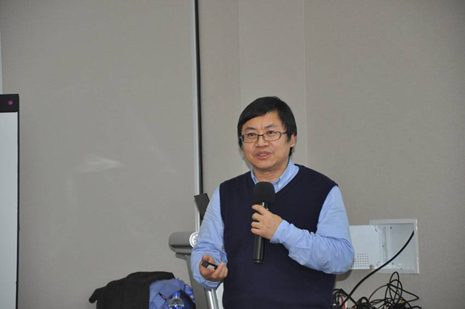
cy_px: 154
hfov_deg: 13.1
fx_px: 2031
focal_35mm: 158
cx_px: 232
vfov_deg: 8.7
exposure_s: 1/60
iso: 800
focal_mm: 105
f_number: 5.6
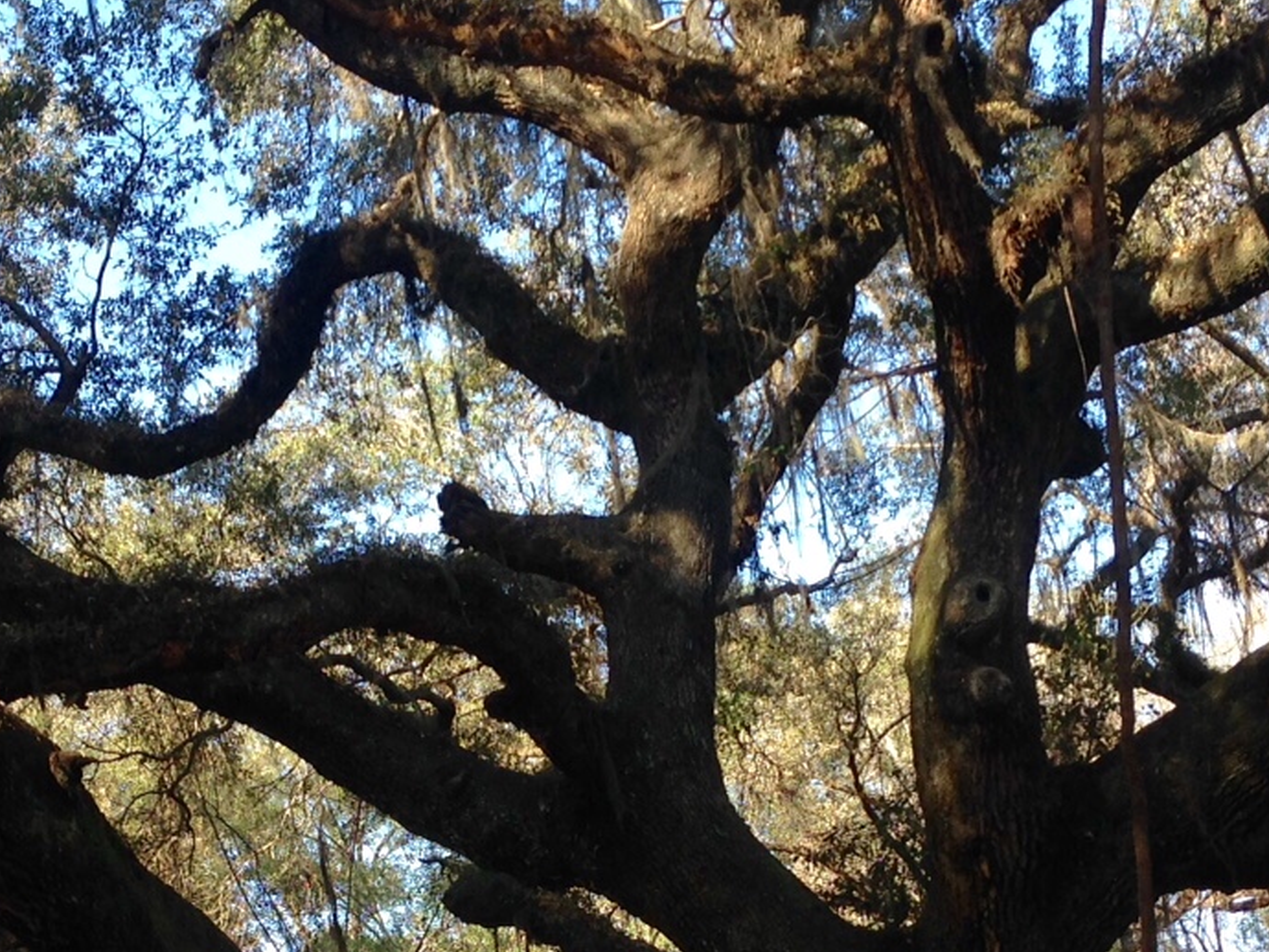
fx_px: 2860
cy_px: 724
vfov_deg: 18.8
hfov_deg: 25.0
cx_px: 530
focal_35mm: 78
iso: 50
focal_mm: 4.12
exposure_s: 1/237
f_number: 2.4
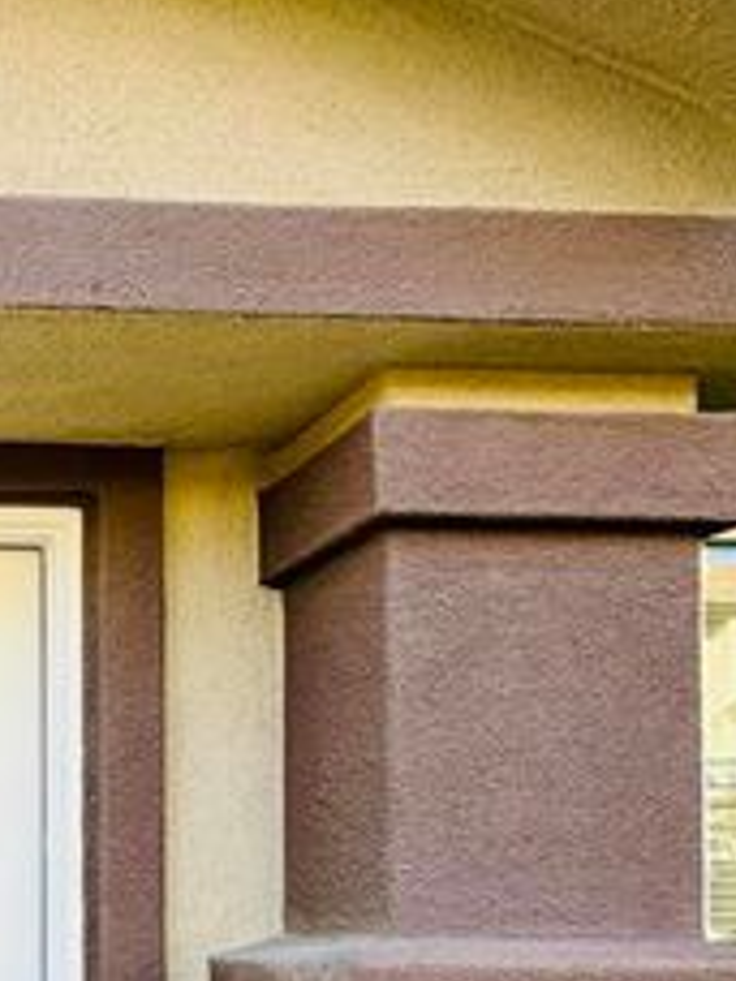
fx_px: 1162
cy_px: 919
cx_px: -314
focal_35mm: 41
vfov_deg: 41.4
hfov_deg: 27.0
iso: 40
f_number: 2.2
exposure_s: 1/142
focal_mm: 2.22
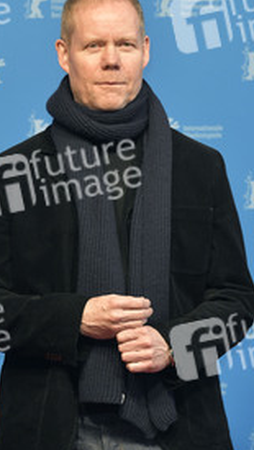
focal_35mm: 274
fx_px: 3276
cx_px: 105
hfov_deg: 4.4
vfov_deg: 7.9
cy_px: 260
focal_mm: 180
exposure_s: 1/160
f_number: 5.6
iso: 2000
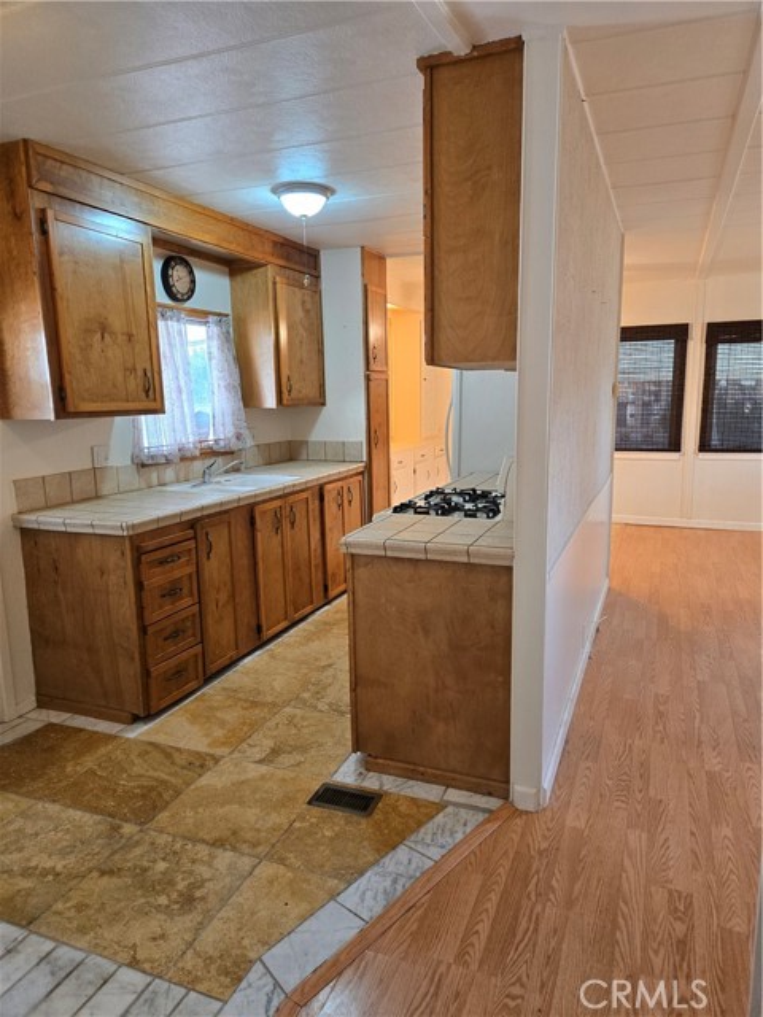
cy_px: 508
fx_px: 676
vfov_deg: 73.9
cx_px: 382
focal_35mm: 23
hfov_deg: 58.9
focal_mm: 5.4
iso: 160
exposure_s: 1/120
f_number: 1.8
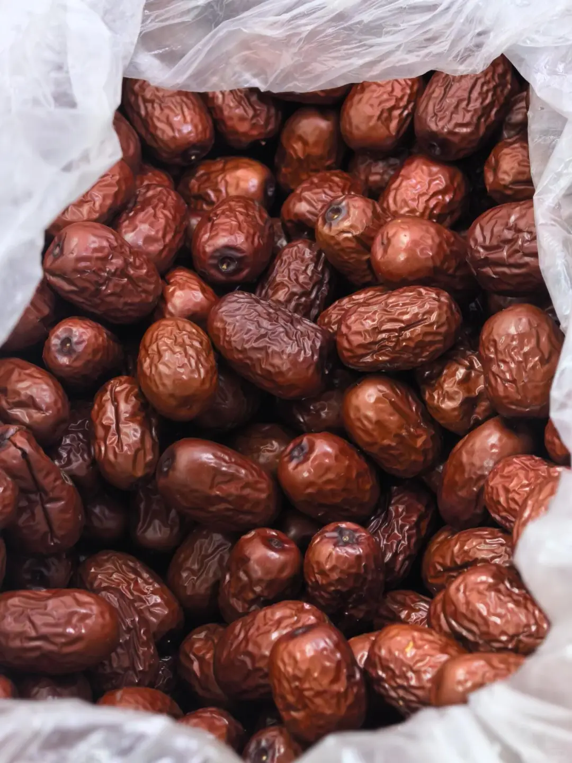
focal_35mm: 96
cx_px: 286
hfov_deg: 15.4
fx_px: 2115
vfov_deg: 20.4
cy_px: 382
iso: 800
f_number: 2.1
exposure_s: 1/120
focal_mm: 15
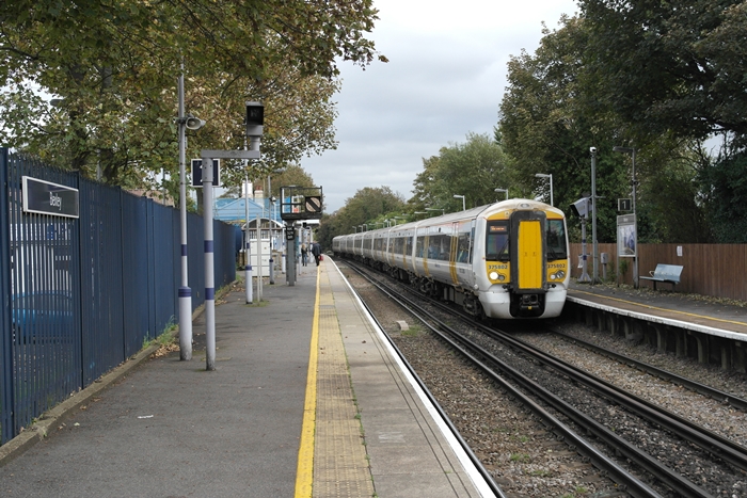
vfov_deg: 27.5
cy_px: 249
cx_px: 374
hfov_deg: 40.3
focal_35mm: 49
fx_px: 1017
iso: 400
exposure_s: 1/500
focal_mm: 32
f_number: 5.6
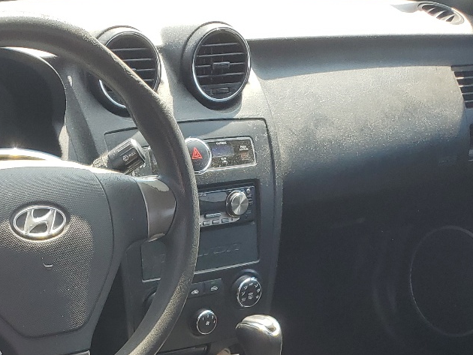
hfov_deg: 28.6
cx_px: 77
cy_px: 443
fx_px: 902
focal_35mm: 66
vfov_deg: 20.6
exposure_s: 1/400
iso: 50
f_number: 1.5
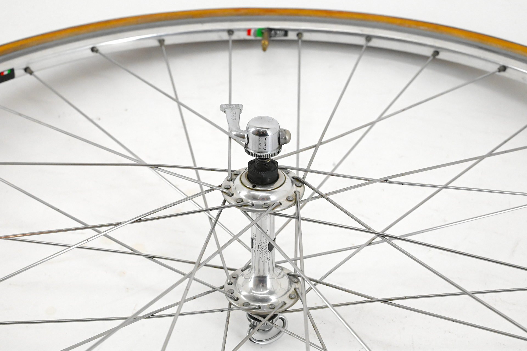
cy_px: 176
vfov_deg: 19.4
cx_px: 264
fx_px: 1024
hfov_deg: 28.9
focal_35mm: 70
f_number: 13
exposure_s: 1/640
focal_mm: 70
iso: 10000
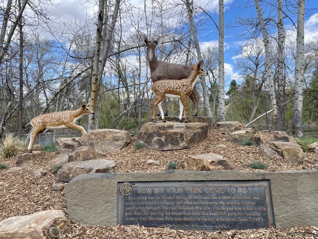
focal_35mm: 26
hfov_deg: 67.3
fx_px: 239
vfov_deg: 53.1
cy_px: 120
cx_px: 159
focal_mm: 4.2
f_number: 1.6
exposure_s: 1/1618
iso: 32
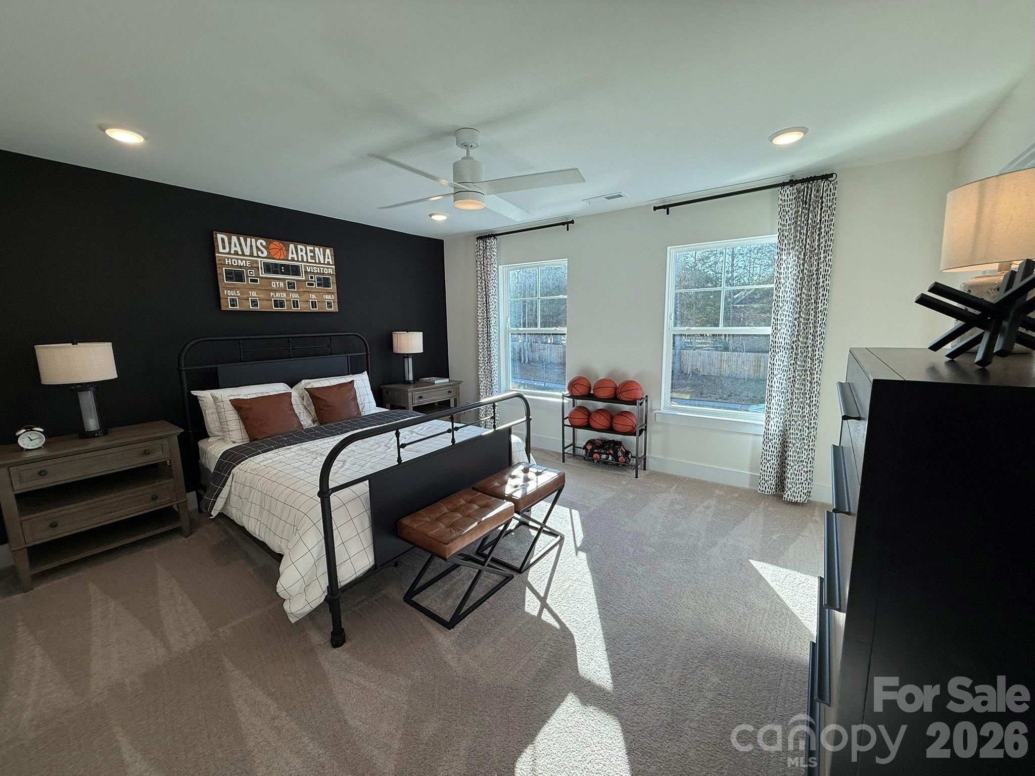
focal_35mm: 14
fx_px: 419
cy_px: 388
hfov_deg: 102.1
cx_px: 518
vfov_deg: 85.7
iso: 50
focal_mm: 2.22
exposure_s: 1/130
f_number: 2.2
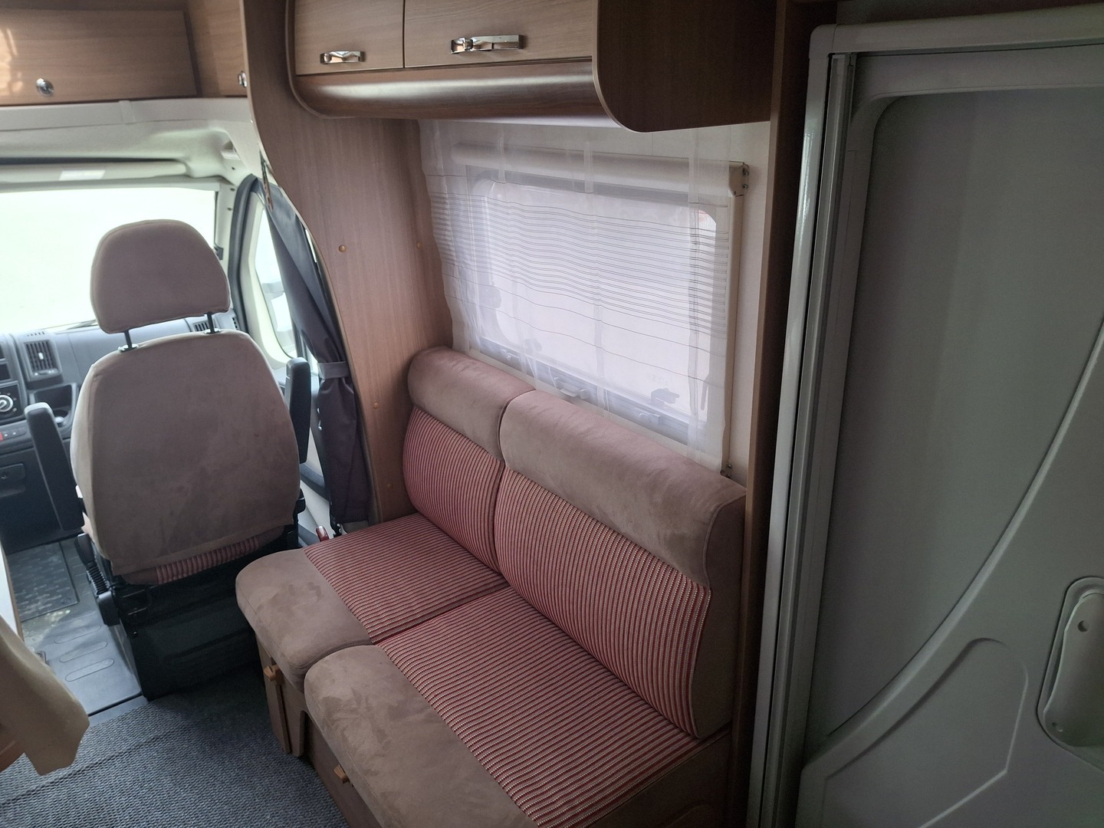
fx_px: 797
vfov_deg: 54.9
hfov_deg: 69.4
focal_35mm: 25
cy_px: 414
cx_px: 552
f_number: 1.8
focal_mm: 4.69
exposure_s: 1/100
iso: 100
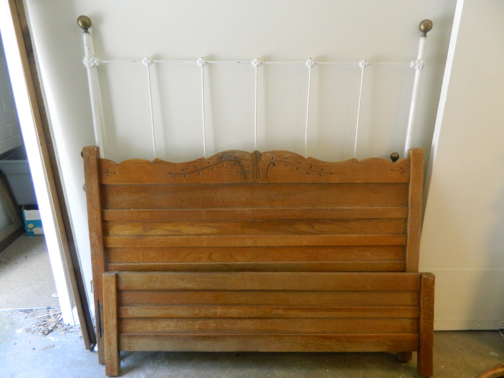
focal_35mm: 25
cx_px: 252
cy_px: 189
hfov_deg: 69.4
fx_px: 364
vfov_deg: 54.9
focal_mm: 4.5
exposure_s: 1/30
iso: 360
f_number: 3.1
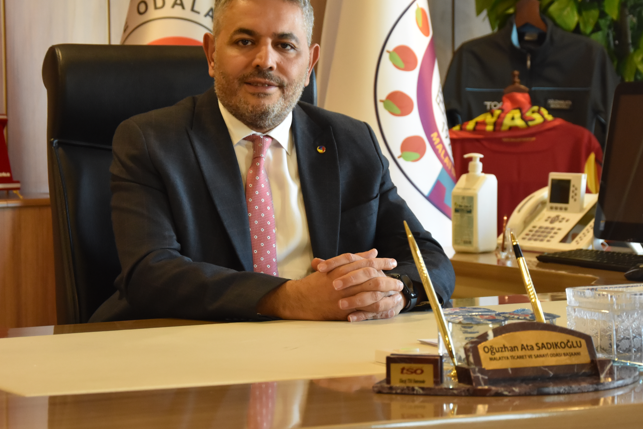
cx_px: 320
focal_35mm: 102
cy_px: 158
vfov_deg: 13.4
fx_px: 1822
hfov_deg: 20.0
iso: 1800
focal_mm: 52
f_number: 5
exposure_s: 1/60
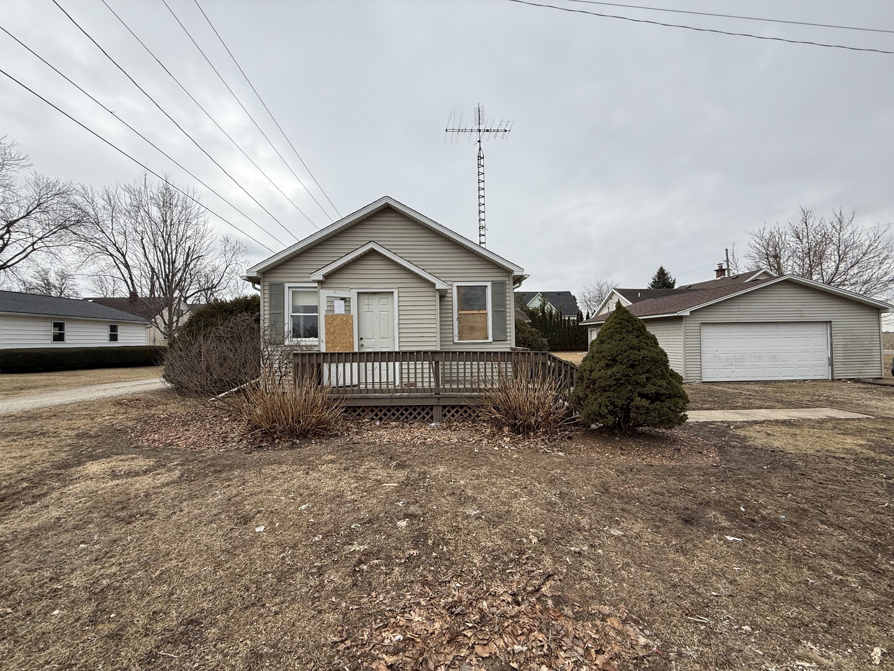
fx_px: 362
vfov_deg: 85.7
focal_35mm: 14
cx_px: 447
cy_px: 336
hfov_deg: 102.1
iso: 50
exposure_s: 1/1211
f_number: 2.2
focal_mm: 2.22
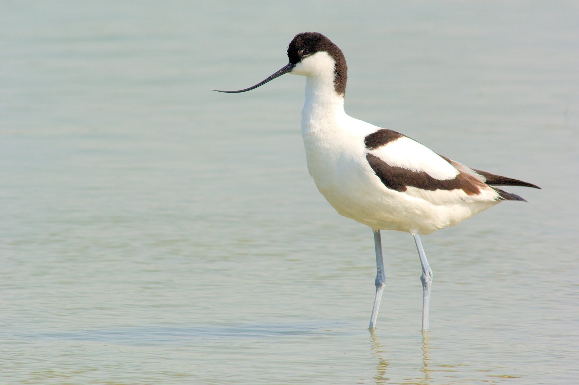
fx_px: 12047
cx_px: 290
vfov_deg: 1.8
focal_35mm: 750
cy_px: 192
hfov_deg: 2.8
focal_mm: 500
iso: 400
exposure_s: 1/750
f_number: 7.1
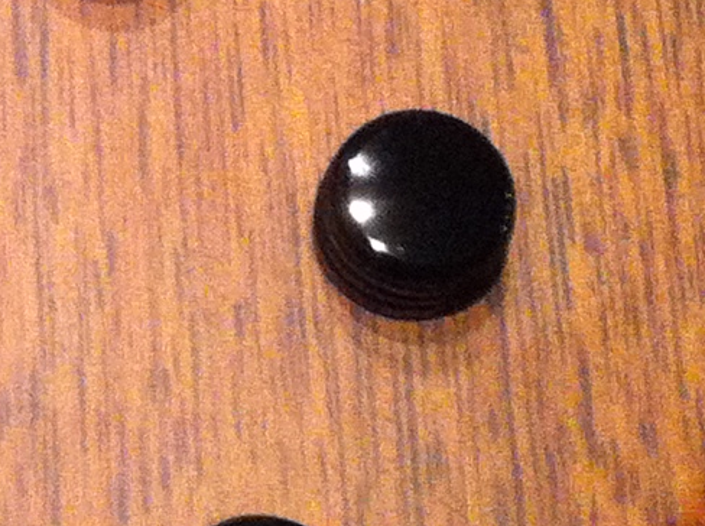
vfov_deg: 7.8
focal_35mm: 186
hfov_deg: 10.0
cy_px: -212
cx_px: -601
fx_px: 3781
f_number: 2.8
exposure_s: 1/15
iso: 320
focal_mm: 3.85
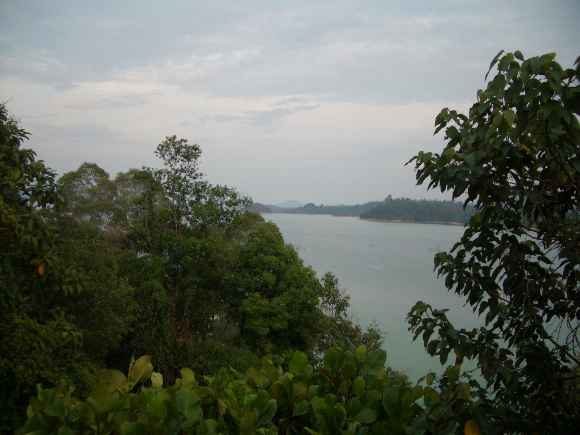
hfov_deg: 52.6
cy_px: 218
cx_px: 290
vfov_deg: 40.7
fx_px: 586
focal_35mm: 35
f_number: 2.6
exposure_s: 1/125
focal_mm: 5.8
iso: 50
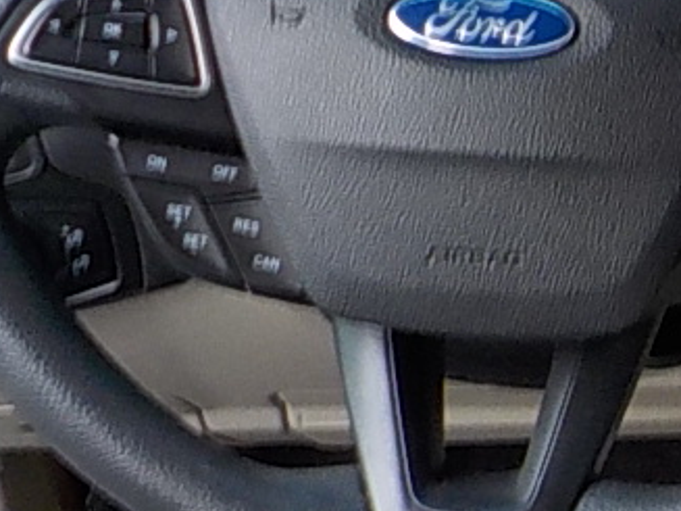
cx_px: 1193
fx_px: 2891
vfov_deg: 10.0
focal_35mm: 147
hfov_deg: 12.4
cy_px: 469
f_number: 3.3
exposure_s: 1/30
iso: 140
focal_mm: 4.1
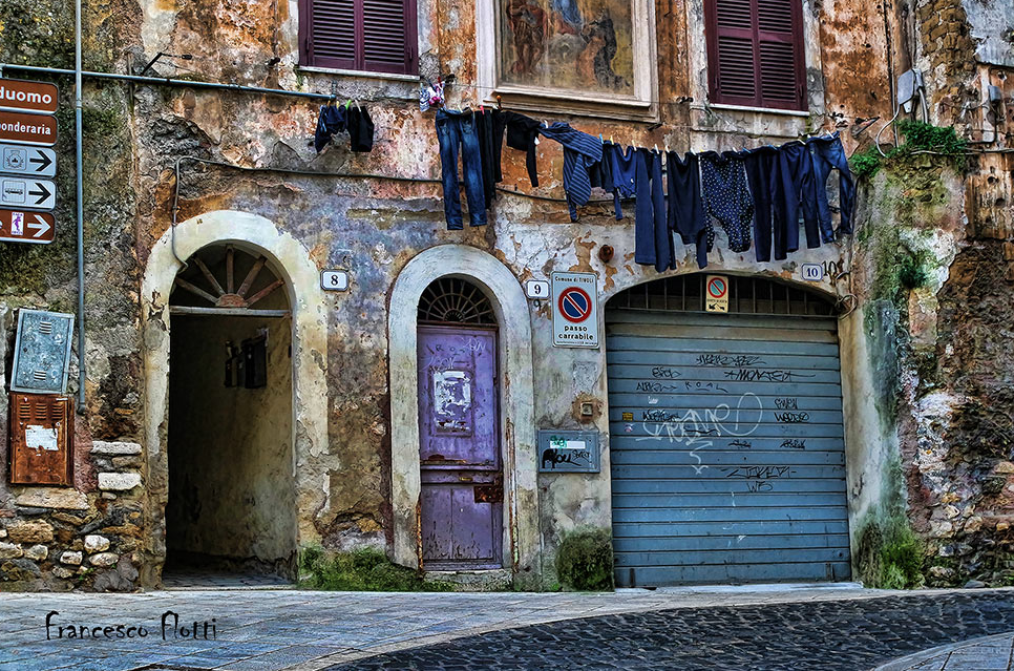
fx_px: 1630
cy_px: 324
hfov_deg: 34.6
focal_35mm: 58
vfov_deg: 23.3
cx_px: 517
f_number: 11
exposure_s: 1/60
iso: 1600
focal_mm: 37
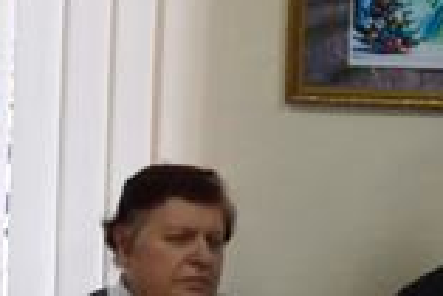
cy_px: 148
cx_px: 556
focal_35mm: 168
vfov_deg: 8.2
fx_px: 2069
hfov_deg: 11.9
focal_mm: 22
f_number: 3.8
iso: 640
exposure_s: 1/250
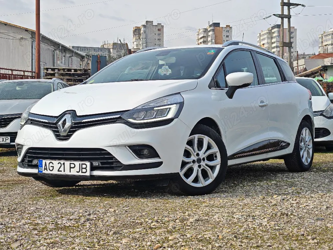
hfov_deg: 27.0
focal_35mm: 72
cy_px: 125
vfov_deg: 20.4
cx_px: 166
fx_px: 693
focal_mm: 15.38
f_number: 2.6
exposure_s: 1/200
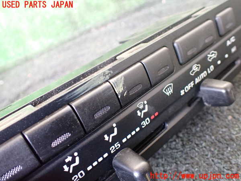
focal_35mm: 30
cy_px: 90
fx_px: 209
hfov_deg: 60.0
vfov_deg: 46.8
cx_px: 120
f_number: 2.3
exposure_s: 1/50
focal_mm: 5.4
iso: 800
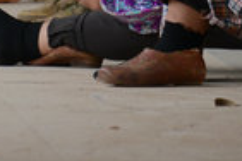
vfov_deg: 1.3
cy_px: -135
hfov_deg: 1.9
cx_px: 134
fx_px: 7152
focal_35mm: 1064
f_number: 5.6
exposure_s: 1/320
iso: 1000
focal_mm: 250
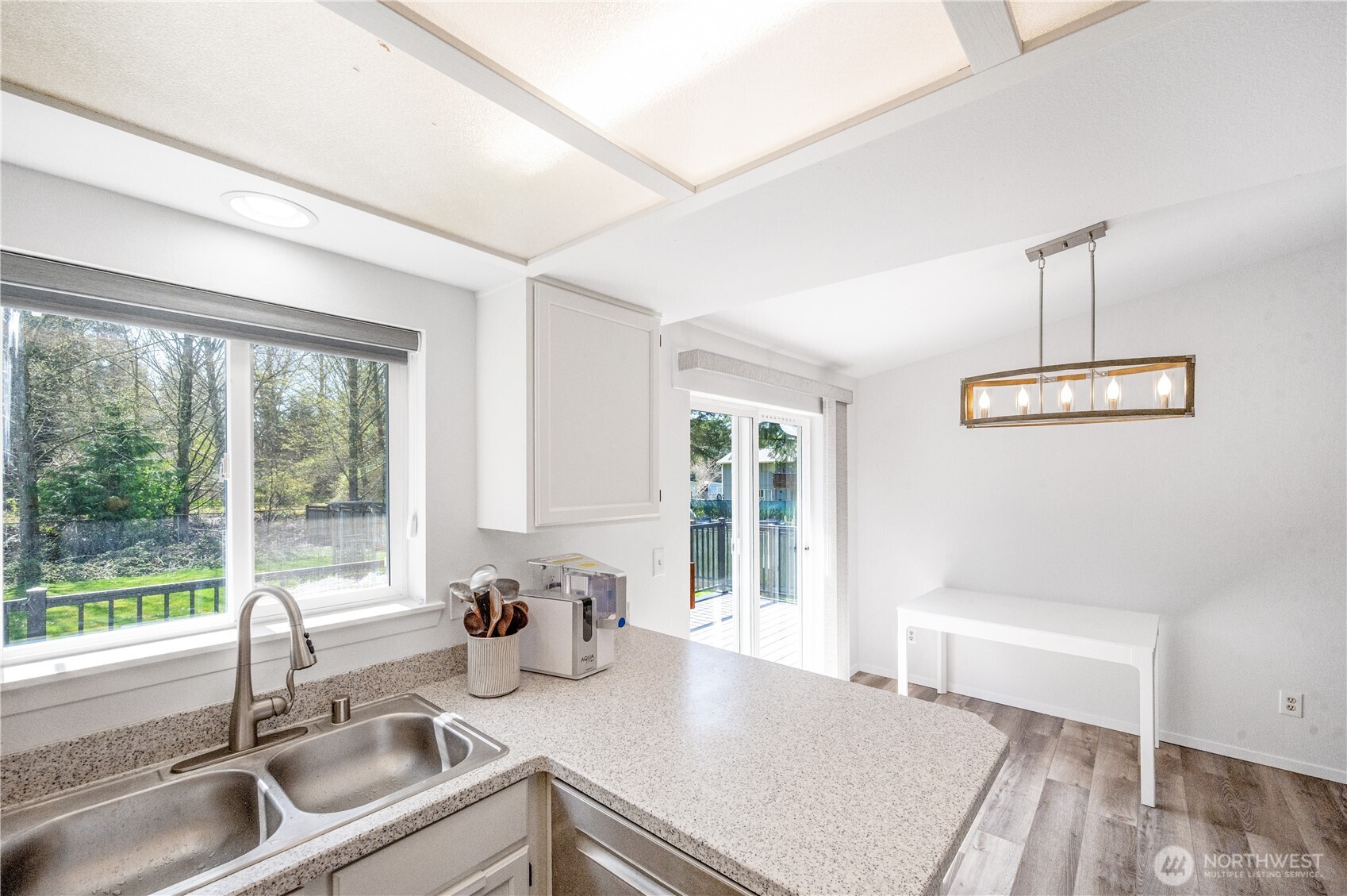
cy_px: 448
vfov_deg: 81.1
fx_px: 523
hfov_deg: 104.3
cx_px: 674
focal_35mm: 14
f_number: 11
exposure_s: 1/500
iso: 1600
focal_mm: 14
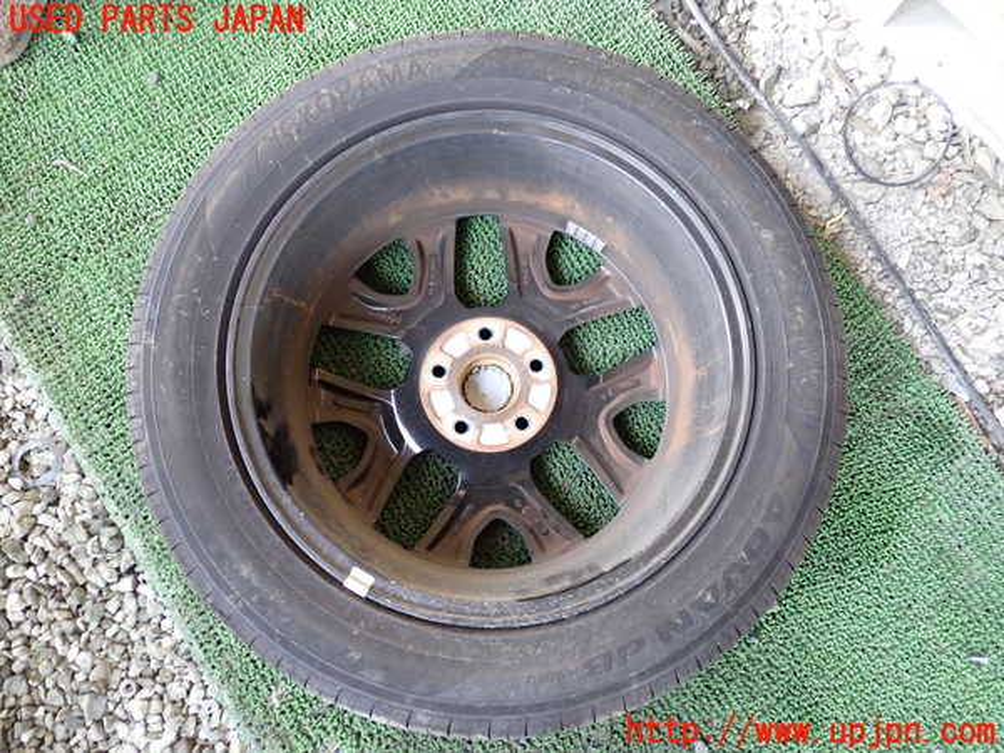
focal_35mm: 30
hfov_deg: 60.0
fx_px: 870
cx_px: 502
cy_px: 376
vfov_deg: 46.8
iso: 400
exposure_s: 1/40
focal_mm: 5.4
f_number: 2.3
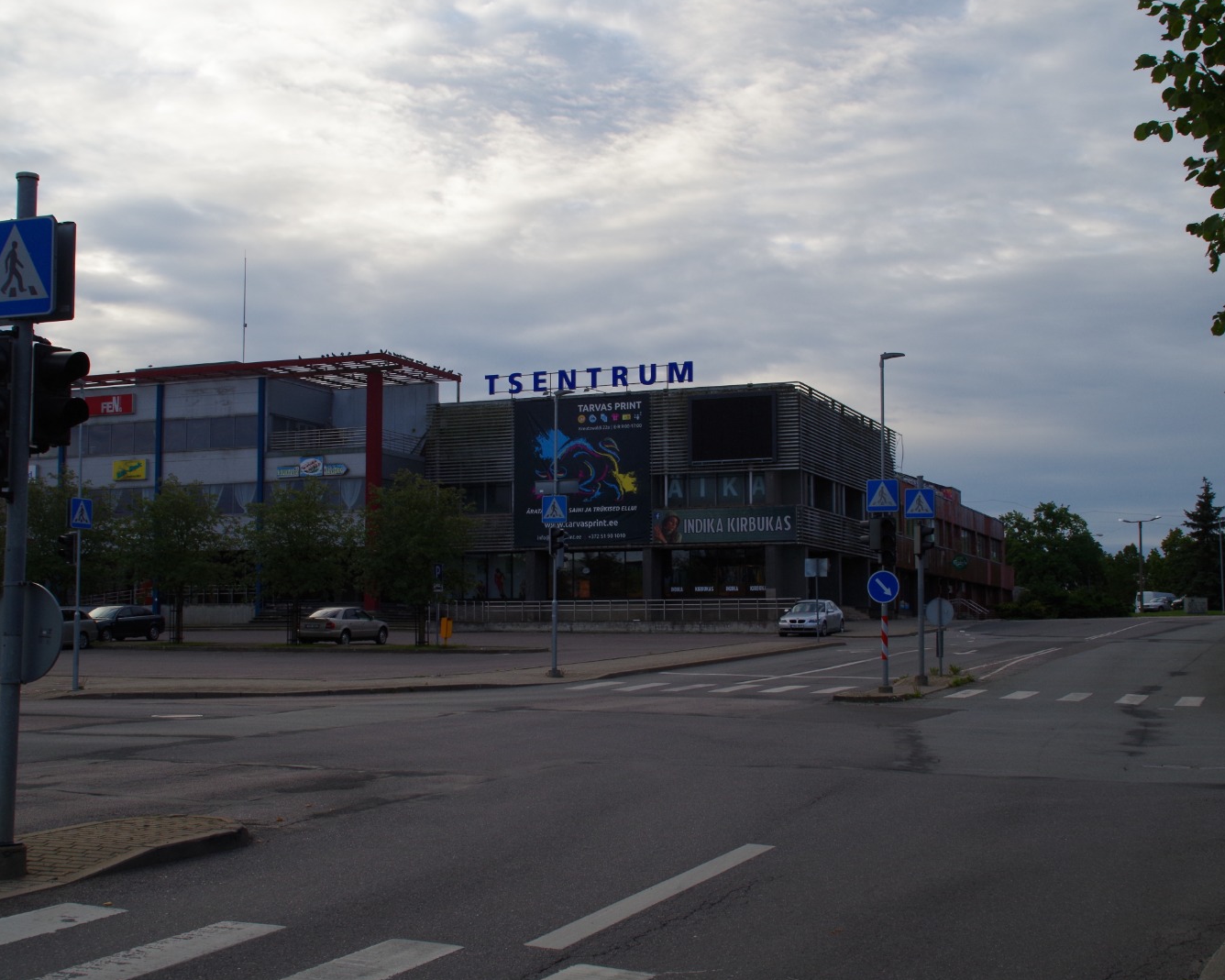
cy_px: 488
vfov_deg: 31.5
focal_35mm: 48
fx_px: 1740
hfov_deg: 38.8
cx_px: 599
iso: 250
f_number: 11
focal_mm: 28
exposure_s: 1/125
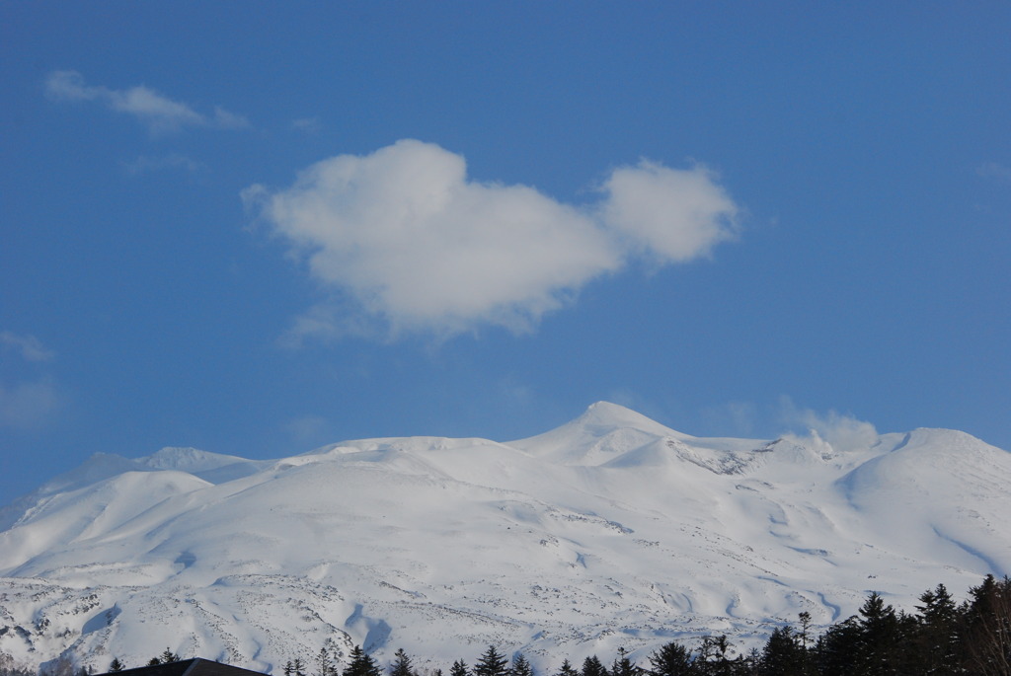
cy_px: 338
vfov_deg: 13.1
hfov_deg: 19.4
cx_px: 506
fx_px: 2952
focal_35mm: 105
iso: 400
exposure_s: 1/2000
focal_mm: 70
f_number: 11
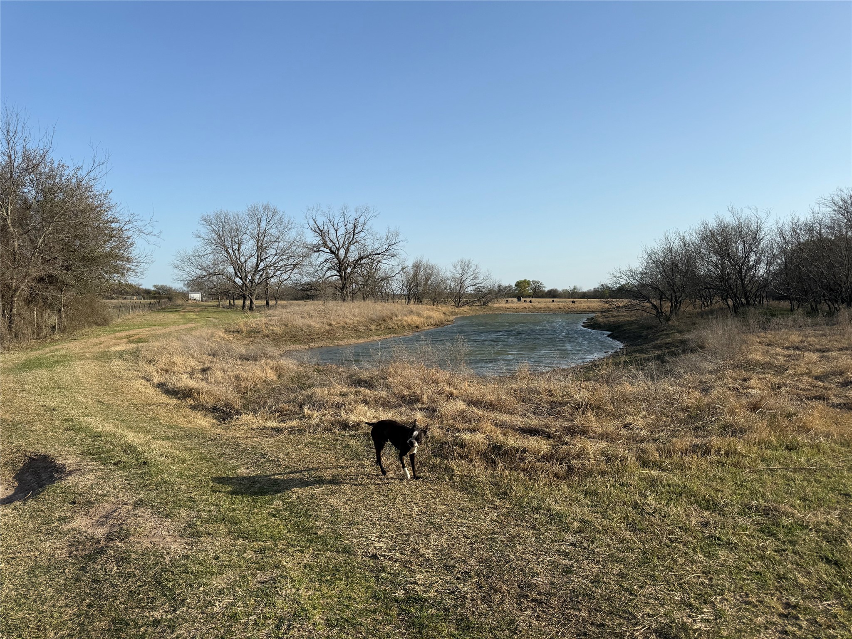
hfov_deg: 71.6
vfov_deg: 56.8
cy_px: 320
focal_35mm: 24
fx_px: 591
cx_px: 426
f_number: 1.78
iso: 80
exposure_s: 1/4405
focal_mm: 6.76
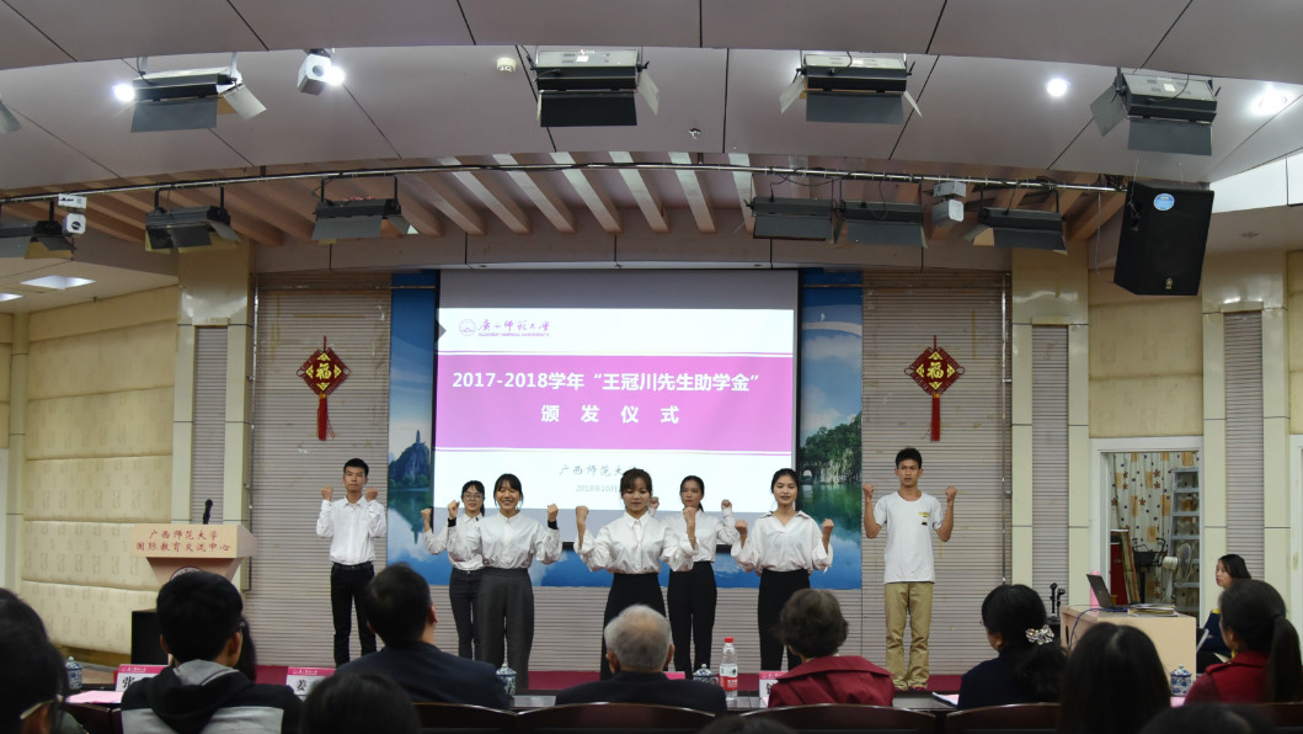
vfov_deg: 31.1
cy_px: 464
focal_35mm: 38
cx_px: 768
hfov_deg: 52.5
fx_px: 1313
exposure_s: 1/60
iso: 1600
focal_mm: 24
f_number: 4
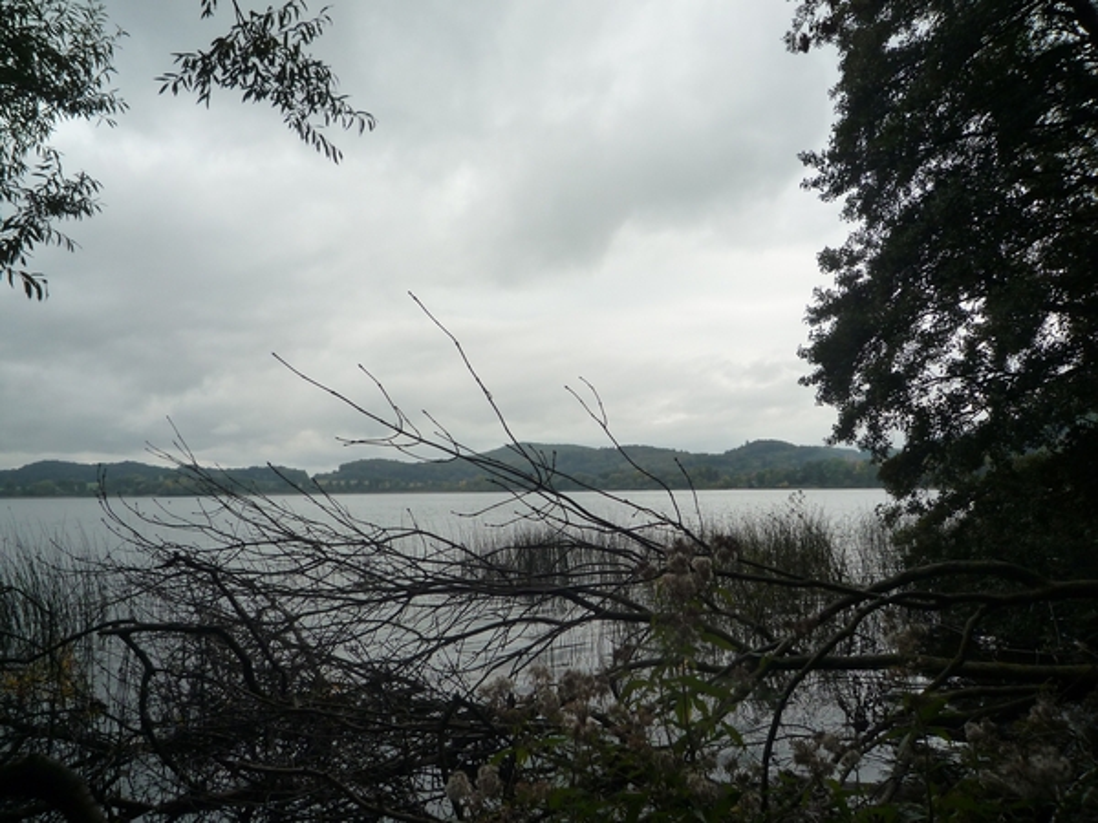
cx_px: 549
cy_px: 412
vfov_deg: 54.9
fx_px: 793
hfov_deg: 69.4
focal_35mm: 25
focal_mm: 4.4
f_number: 3.5
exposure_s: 1/500
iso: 160
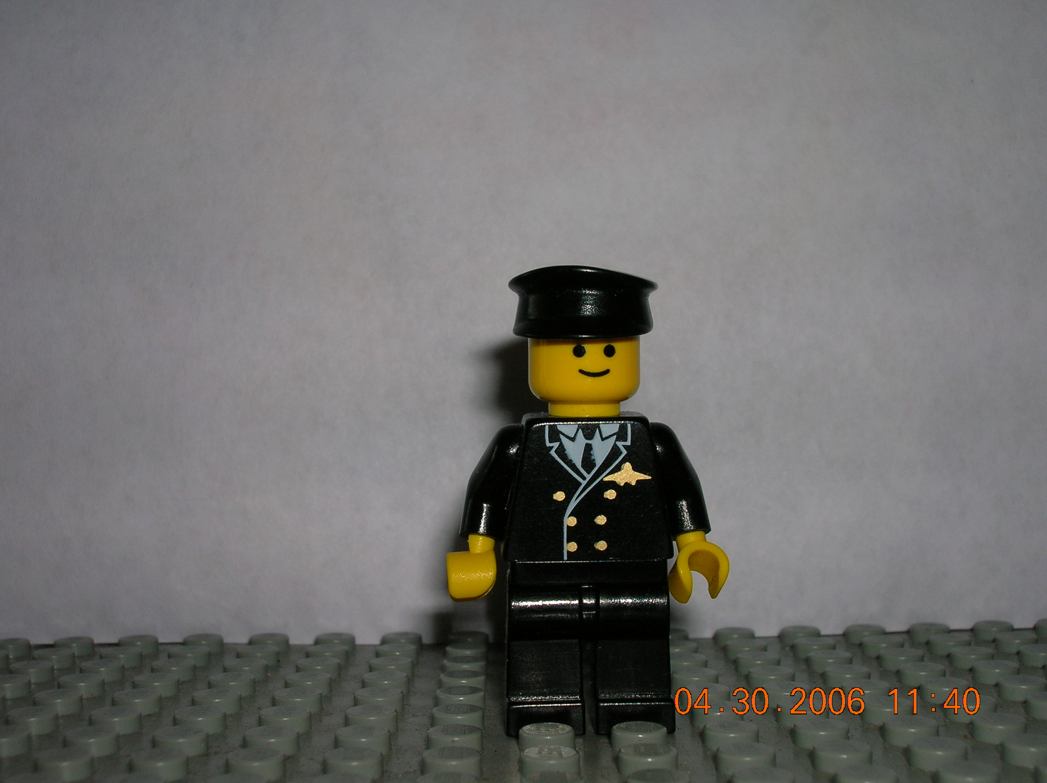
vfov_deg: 31.5
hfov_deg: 41.3
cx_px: 524
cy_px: 392
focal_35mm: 46
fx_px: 1390
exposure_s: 1/60.1
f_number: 5.4
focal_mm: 7.7
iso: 50
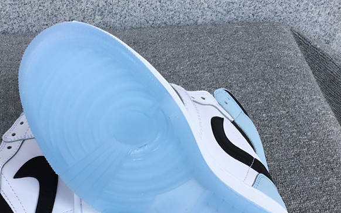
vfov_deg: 25.1
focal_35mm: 51
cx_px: 123
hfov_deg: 39.3
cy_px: 149
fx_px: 474
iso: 25
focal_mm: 3.3
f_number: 2.4
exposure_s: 1/347
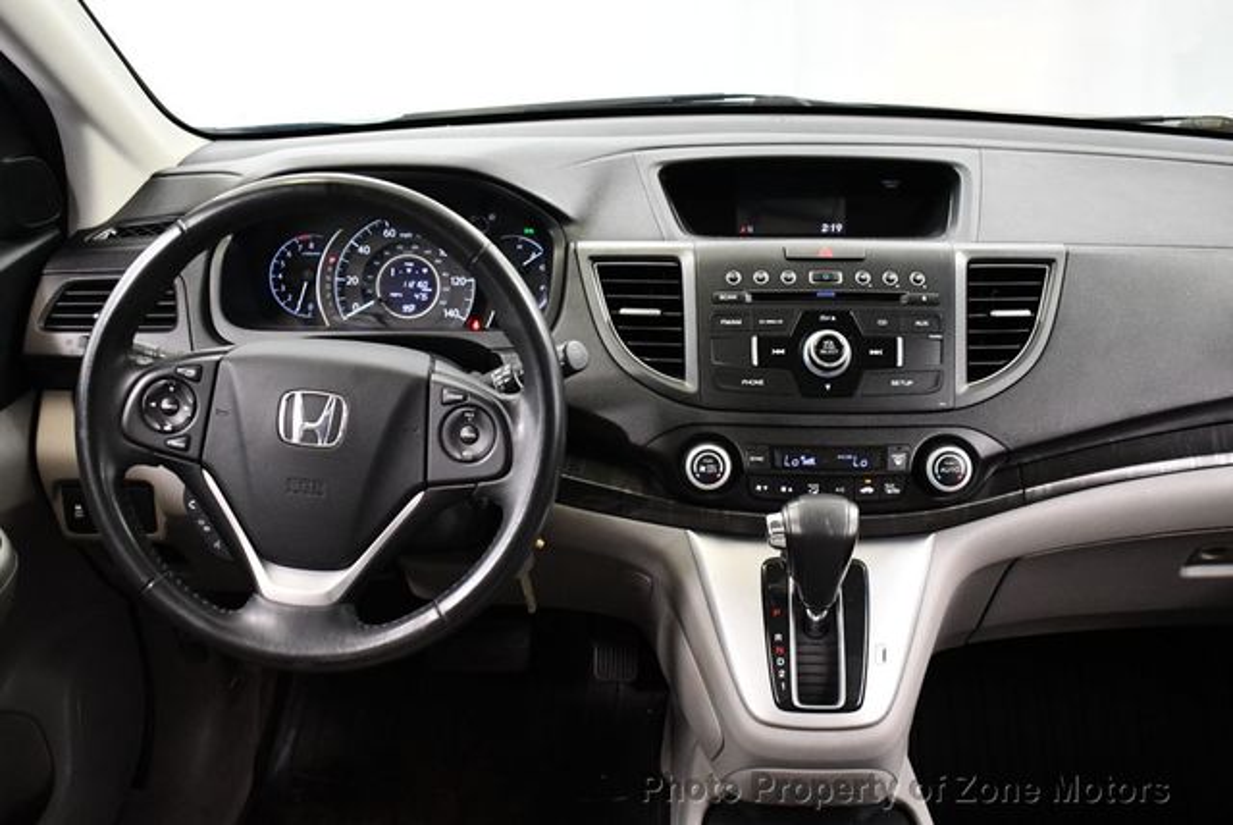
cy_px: 412
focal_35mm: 36
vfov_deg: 36.9
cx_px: 616
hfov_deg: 53.1
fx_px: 1234
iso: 3200
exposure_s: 1/100
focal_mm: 18
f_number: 3.5
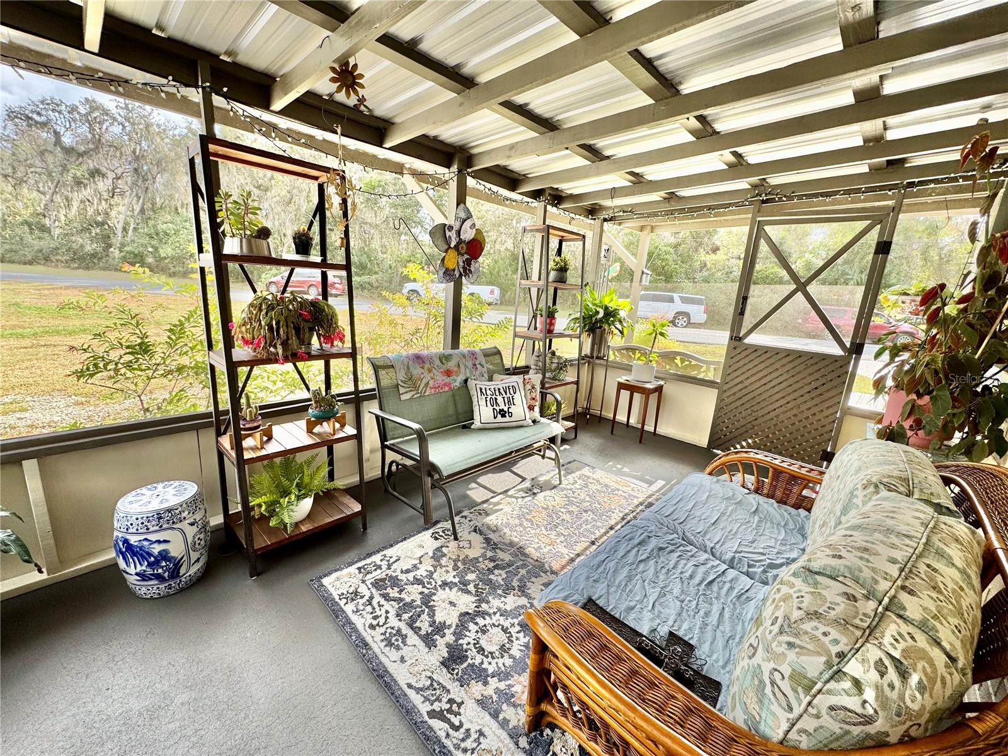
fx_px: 408
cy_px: 378
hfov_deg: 102.1
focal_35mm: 14
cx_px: 504
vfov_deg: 85.7
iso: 40
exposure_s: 1/191
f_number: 2.2
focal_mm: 2.22
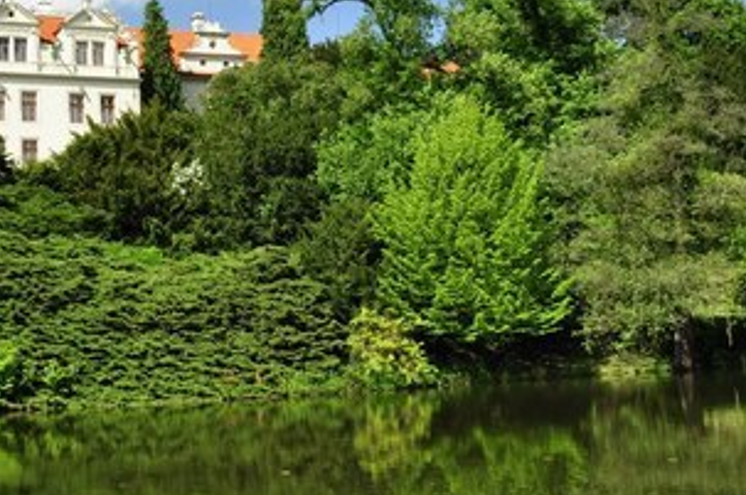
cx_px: 155
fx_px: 1179
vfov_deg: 23.3
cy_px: 82
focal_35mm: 57
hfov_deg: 34.1
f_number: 6.3
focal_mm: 18
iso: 200
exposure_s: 1/160
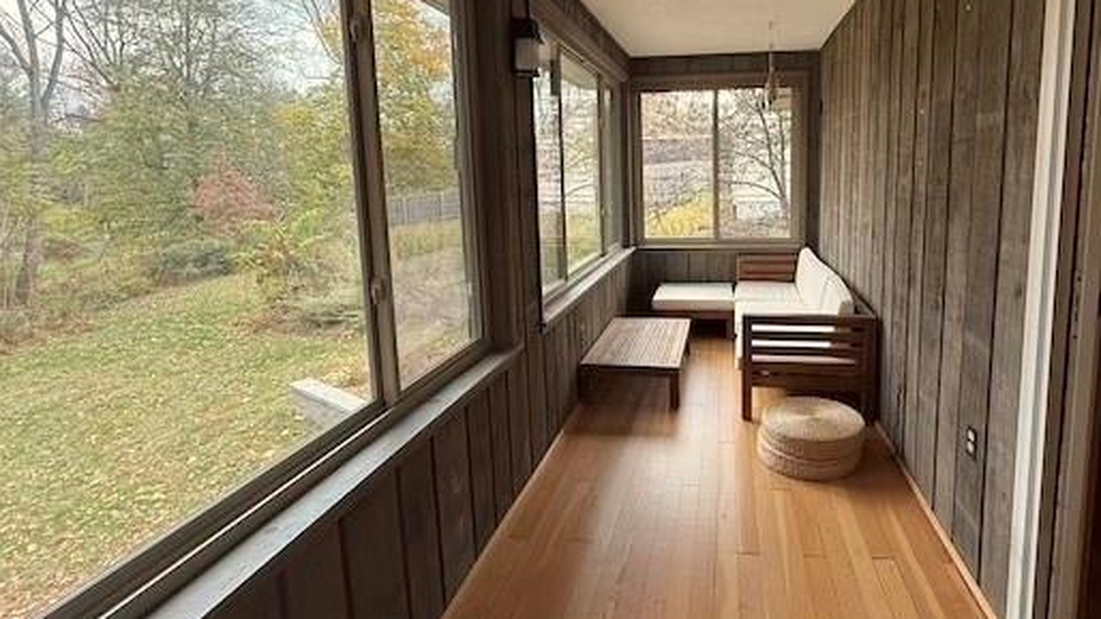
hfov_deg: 88.3
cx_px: 666
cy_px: 236
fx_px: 555
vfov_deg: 57.7
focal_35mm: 19
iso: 160
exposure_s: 1/99
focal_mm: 2.22
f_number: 2.2
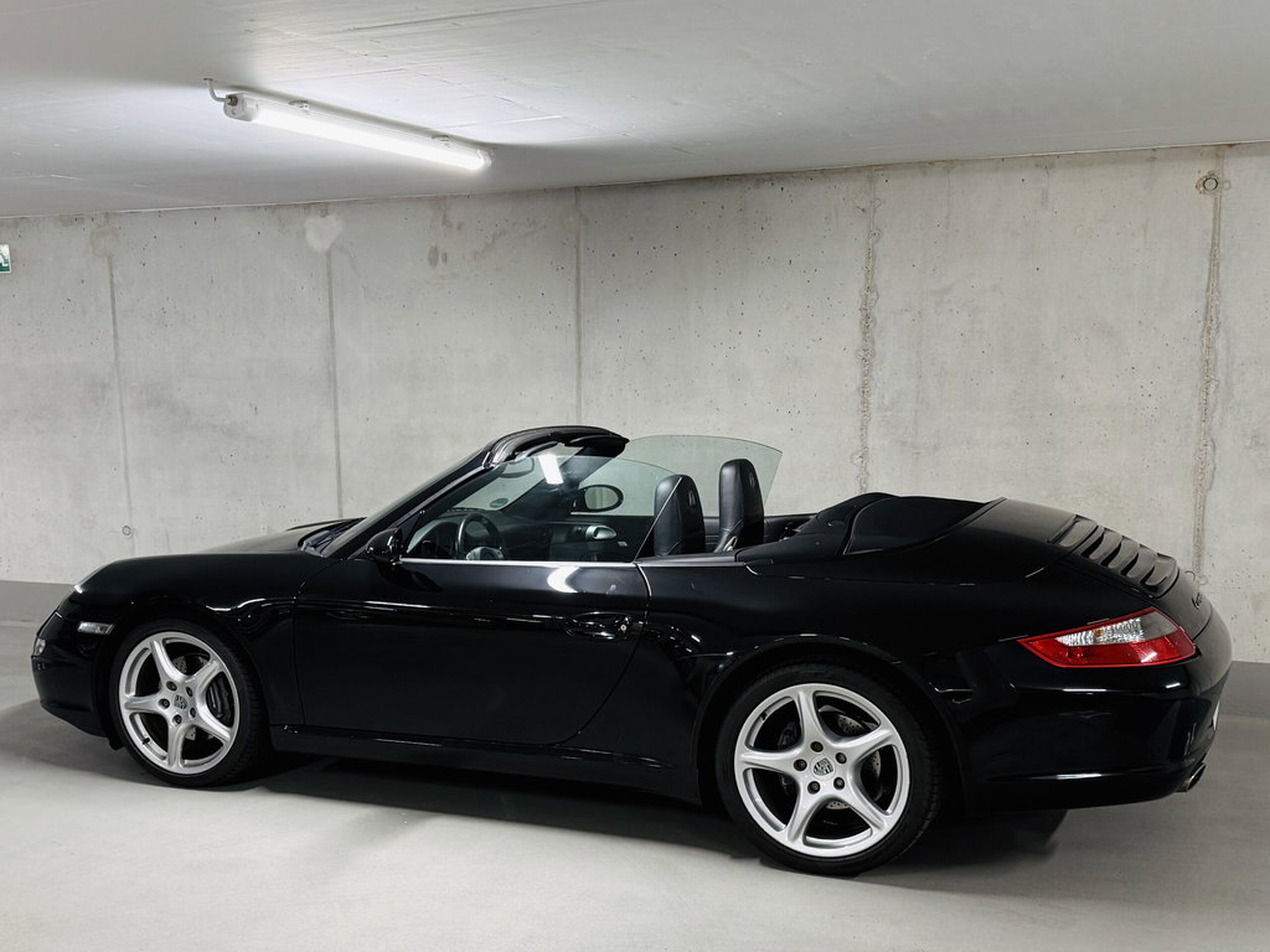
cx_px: 635
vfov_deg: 56.8
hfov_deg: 71.6
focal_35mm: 24
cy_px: 476
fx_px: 881
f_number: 1.78
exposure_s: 1/50
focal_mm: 6.76
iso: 160
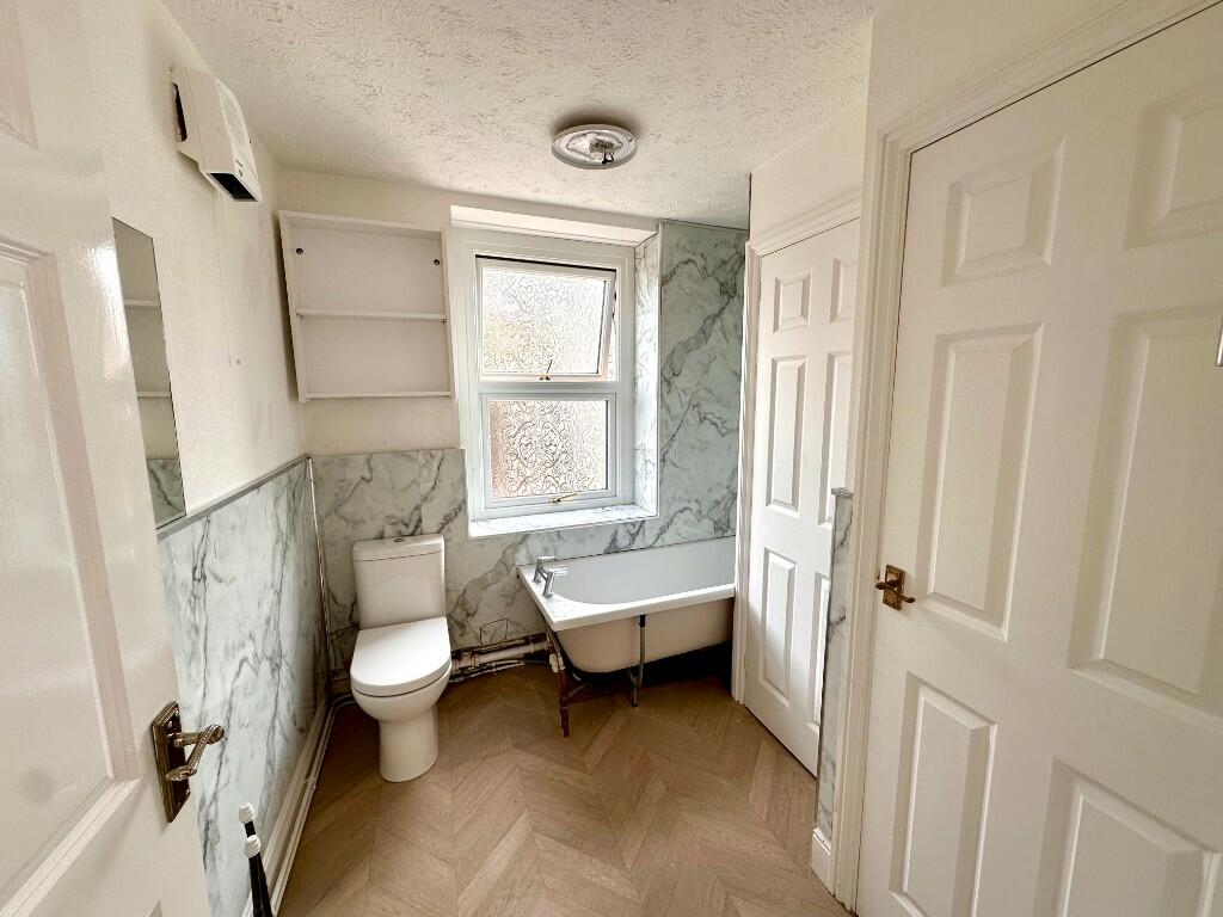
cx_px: 612
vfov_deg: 85.7
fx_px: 495
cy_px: 458
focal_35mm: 14
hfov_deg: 102.1
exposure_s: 1/99
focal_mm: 2.22
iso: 64
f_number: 2.2
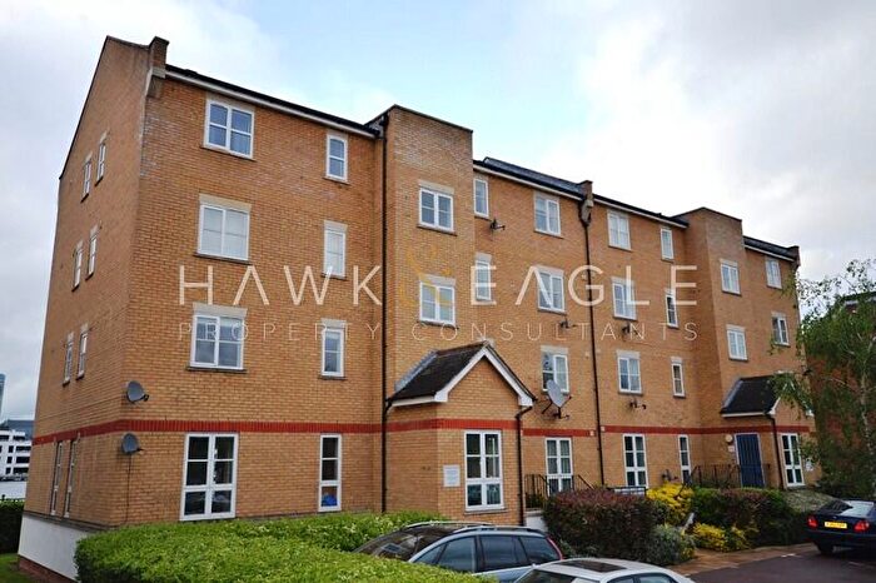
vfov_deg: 43.6
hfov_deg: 62.0
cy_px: 292
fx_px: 730
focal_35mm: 30
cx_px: 438
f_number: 5.6
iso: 280
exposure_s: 1/125
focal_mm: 20
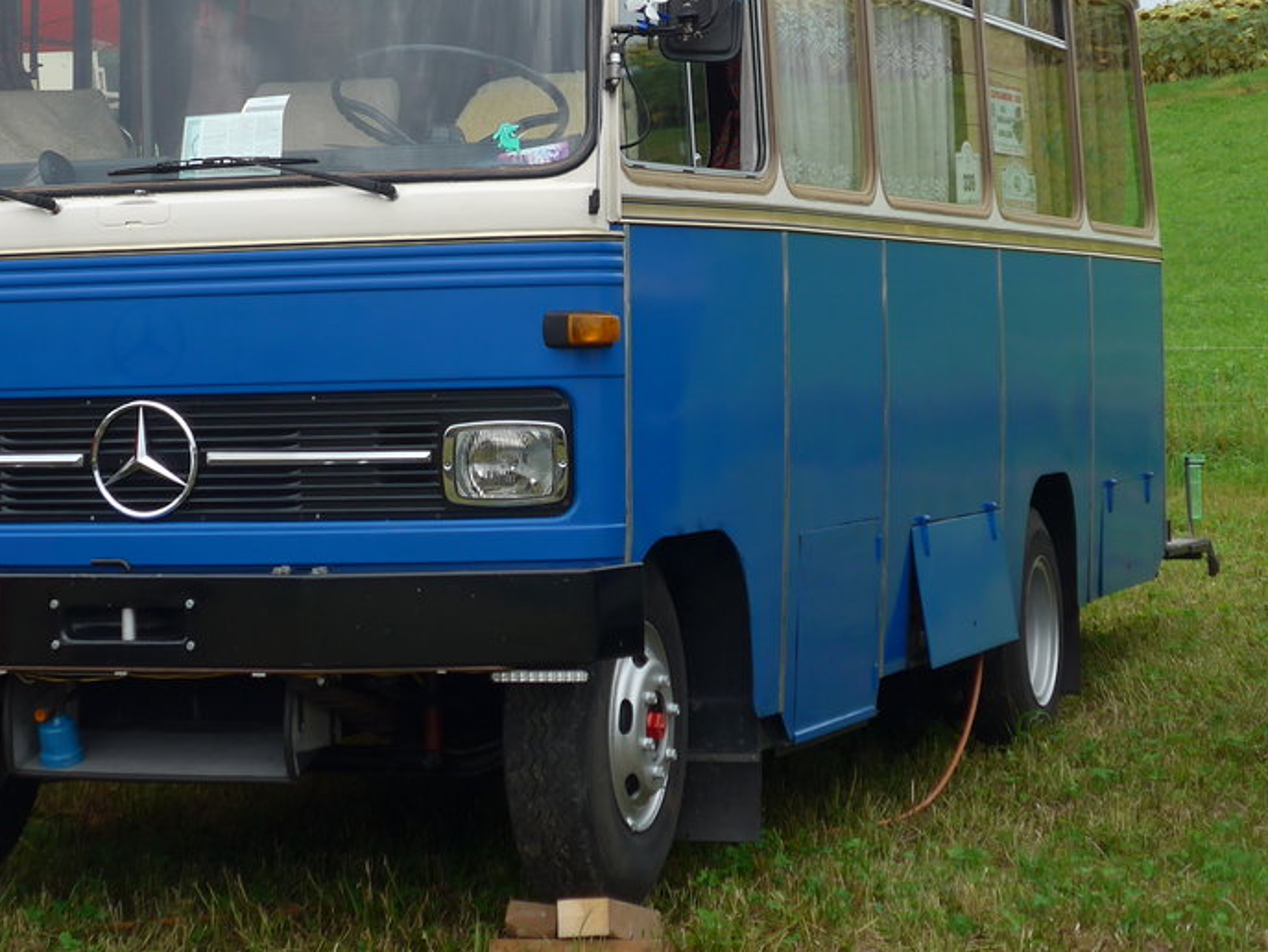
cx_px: 460
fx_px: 3775
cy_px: 236
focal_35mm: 103
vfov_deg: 14.3
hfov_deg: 19.0
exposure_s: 1/250
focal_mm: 12
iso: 80
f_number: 3.5
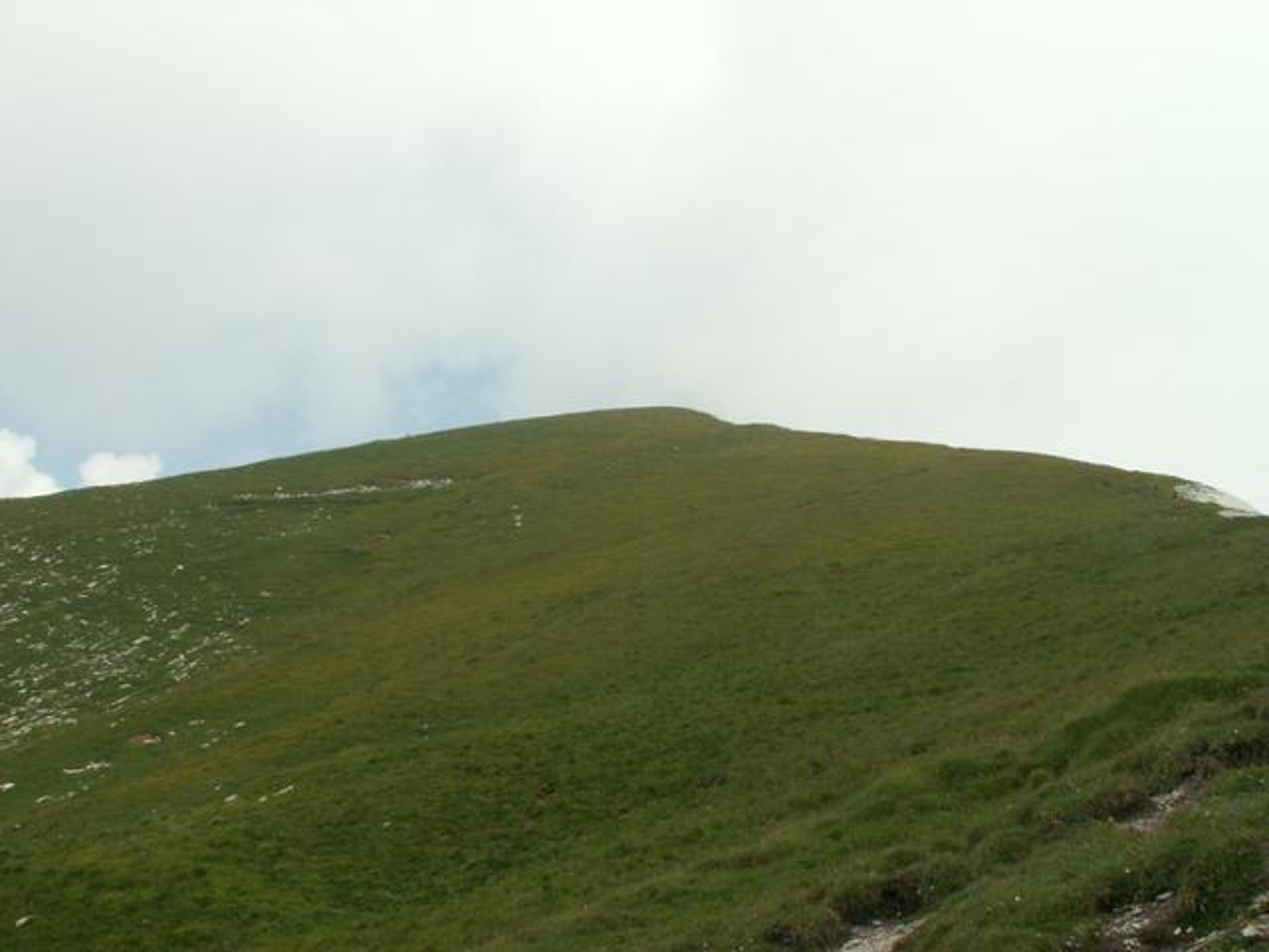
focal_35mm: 35
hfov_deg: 52.6
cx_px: 634
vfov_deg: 40.7
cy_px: 476
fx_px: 1283
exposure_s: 1/200
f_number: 7.1
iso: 50
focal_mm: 5.86
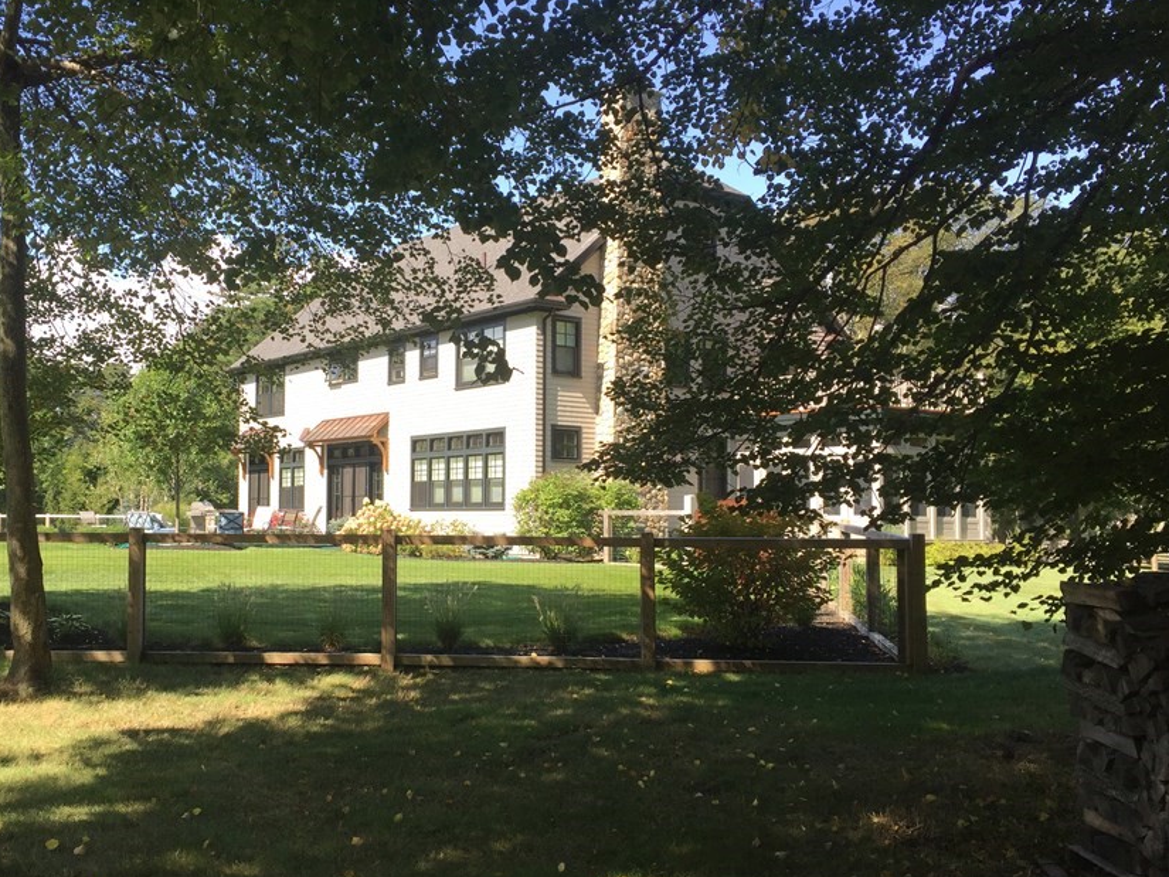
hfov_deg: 50.9
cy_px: 486
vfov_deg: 39.6
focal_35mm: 36
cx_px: 446
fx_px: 1216
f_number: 2.2
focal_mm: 4.15
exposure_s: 1/557
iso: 32
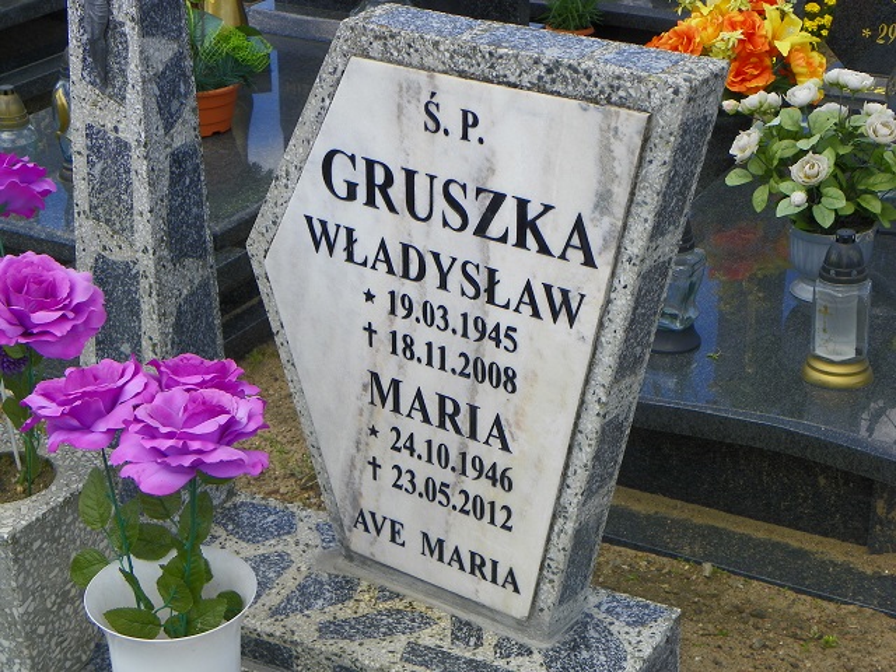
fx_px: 1760
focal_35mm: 68
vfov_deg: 21.6
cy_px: 336
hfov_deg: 28.6
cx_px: 448
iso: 64
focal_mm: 12.1
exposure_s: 1/200
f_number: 4.5
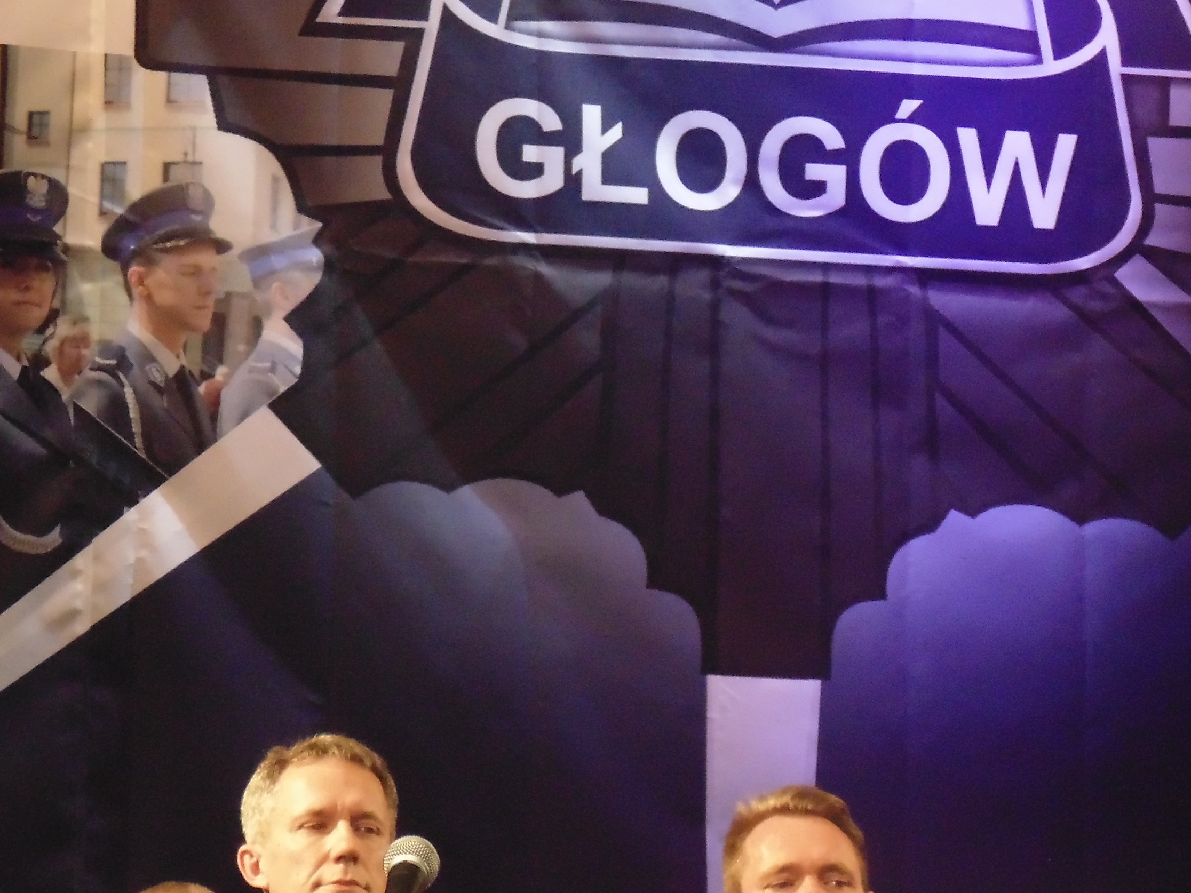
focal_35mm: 252
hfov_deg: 7.8
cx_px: 275
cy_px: 627
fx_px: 8670
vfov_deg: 5.9
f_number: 5.2
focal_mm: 27.8
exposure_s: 1/60
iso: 640
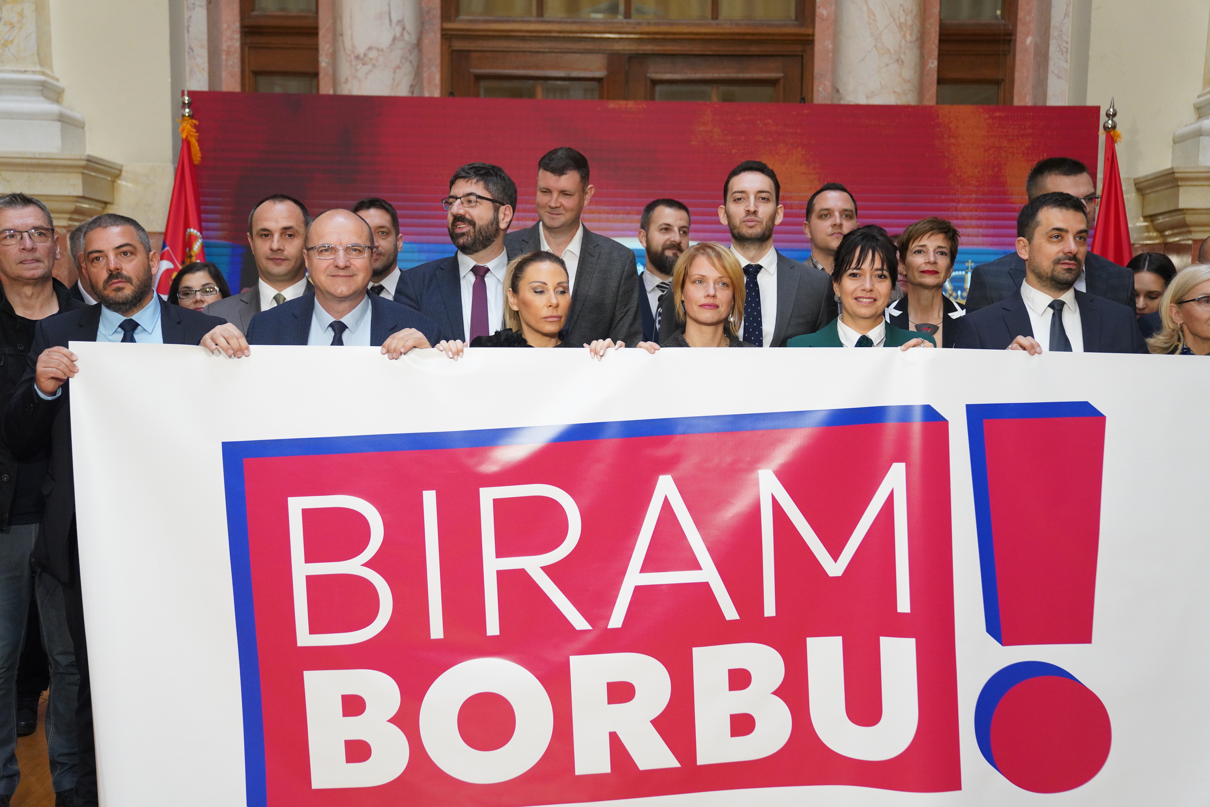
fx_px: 1445
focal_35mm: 43
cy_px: 404
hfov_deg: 45.4
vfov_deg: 31.2
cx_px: 605
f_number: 2.8
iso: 3200
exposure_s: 1/800
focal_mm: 43
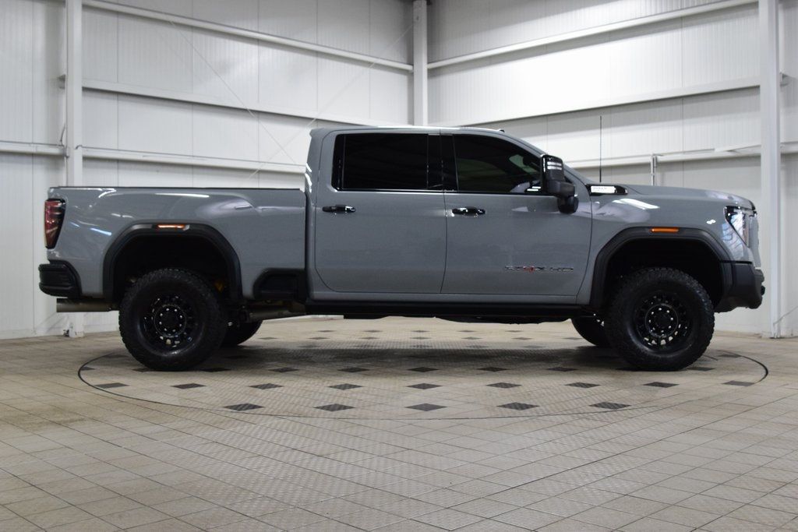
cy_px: 266
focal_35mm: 39
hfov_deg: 49.5
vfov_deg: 34.2
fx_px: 865
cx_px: 399
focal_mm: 26
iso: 1600
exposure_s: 1/60
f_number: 6.3
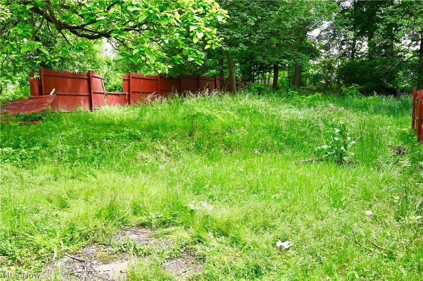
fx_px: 382
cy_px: 140
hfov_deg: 58.0
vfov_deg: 40.5
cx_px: 212
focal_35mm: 32
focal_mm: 32.5
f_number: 10
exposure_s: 1/400
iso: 1000
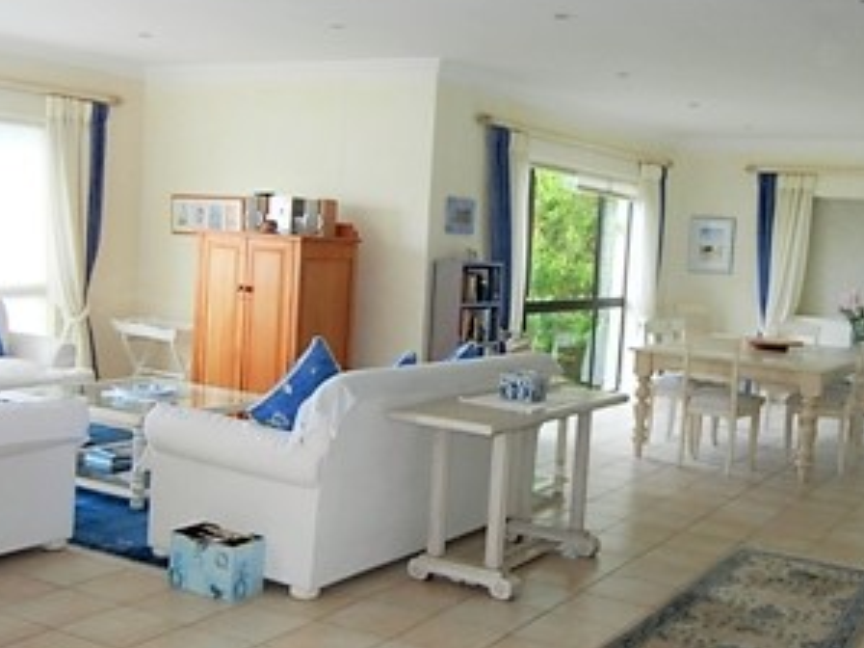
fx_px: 1123
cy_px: 350
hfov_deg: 42.0
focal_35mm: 45
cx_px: 485
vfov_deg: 32.1
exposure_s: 1/76.5
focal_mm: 5.4
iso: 230
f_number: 3.5
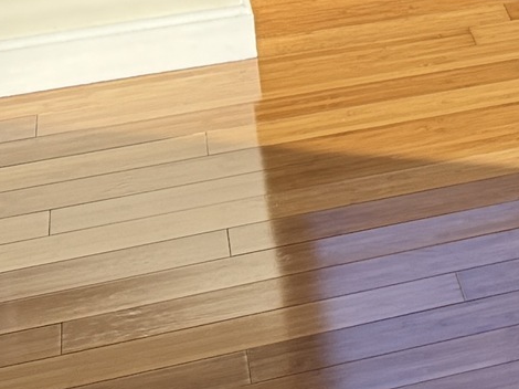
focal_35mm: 157
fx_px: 2353
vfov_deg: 9.0
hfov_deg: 10.1
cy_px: -329
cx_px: 1440
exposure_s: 1/349
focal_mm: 6.76
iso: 80
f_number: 1.78
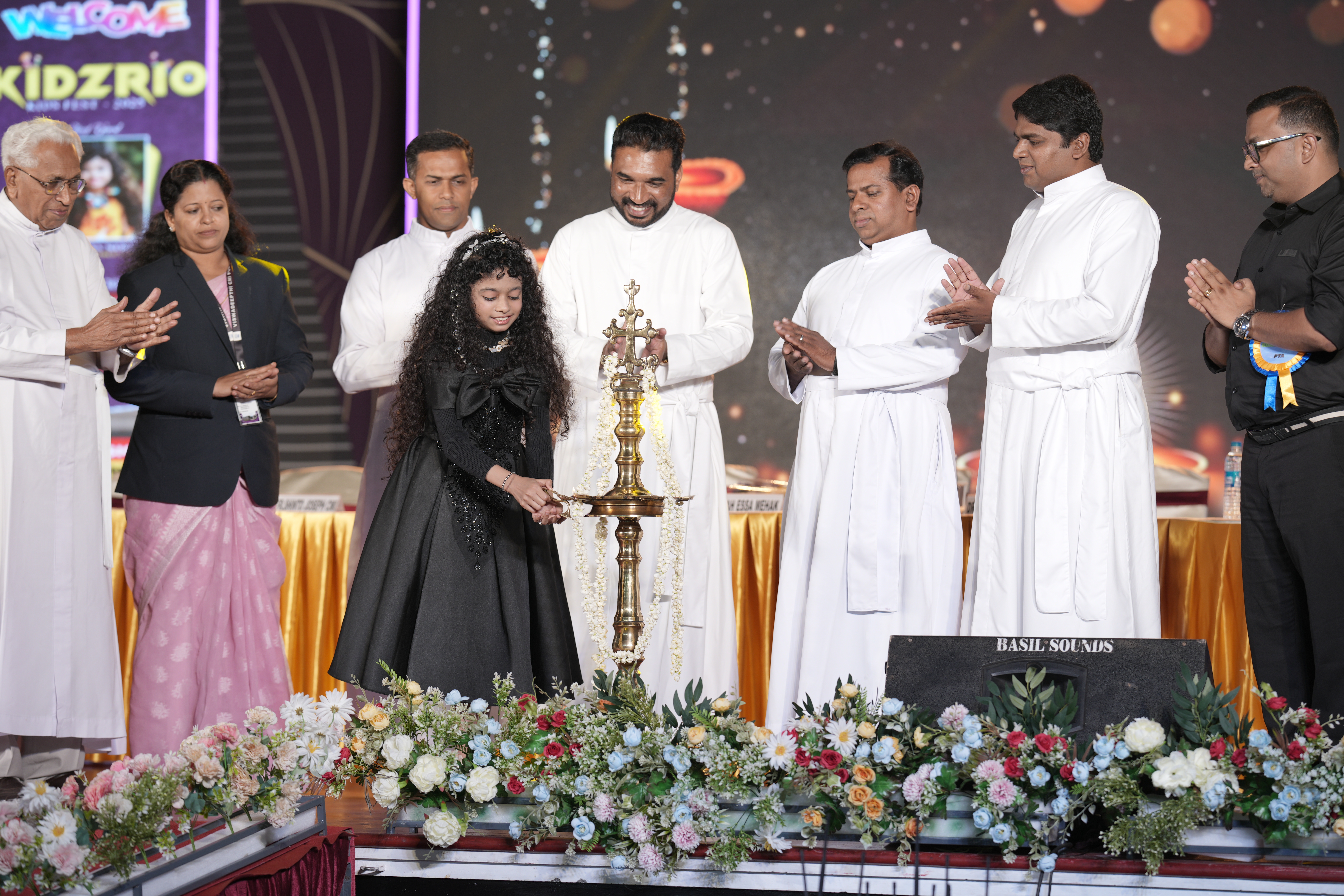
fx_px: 5040
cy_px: 448
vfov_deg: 10.2
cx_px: 672
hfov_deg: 15.2
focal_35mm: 135
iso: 160
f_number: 2.8
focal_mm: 135
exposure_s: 1/100
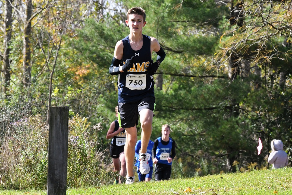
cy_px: 98
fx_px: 2373
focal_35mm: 292
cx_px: 146
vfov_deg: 4.7
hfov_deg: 7.0
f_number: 13
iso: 2800
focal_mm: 195
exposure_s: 1/1000
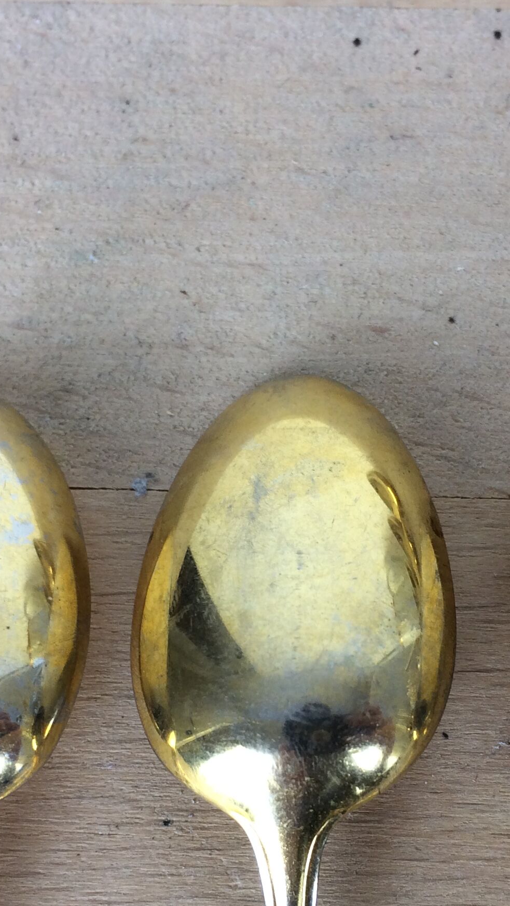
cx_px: 328
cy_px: 622
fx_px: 1419
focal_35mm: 59
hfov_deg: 20.3
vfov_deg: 35.0
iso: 40
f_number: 2.2
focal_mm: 4.15
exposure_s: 1/33
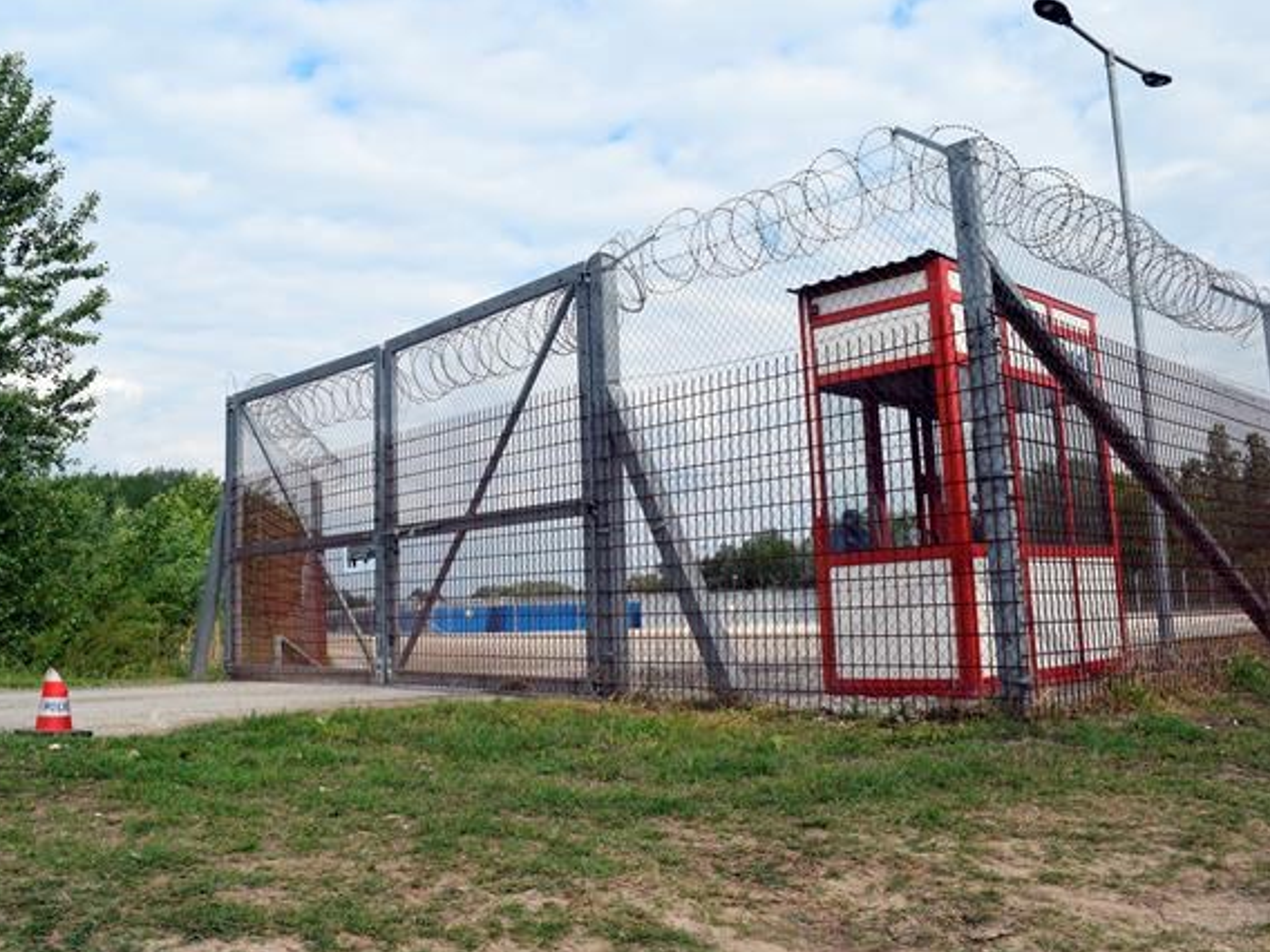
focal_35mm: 33
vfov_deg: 42.9
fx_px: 1211
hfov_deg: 55.2
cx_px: 548
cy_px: 477
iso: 200
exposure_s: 1/400
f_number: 10
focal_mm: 20
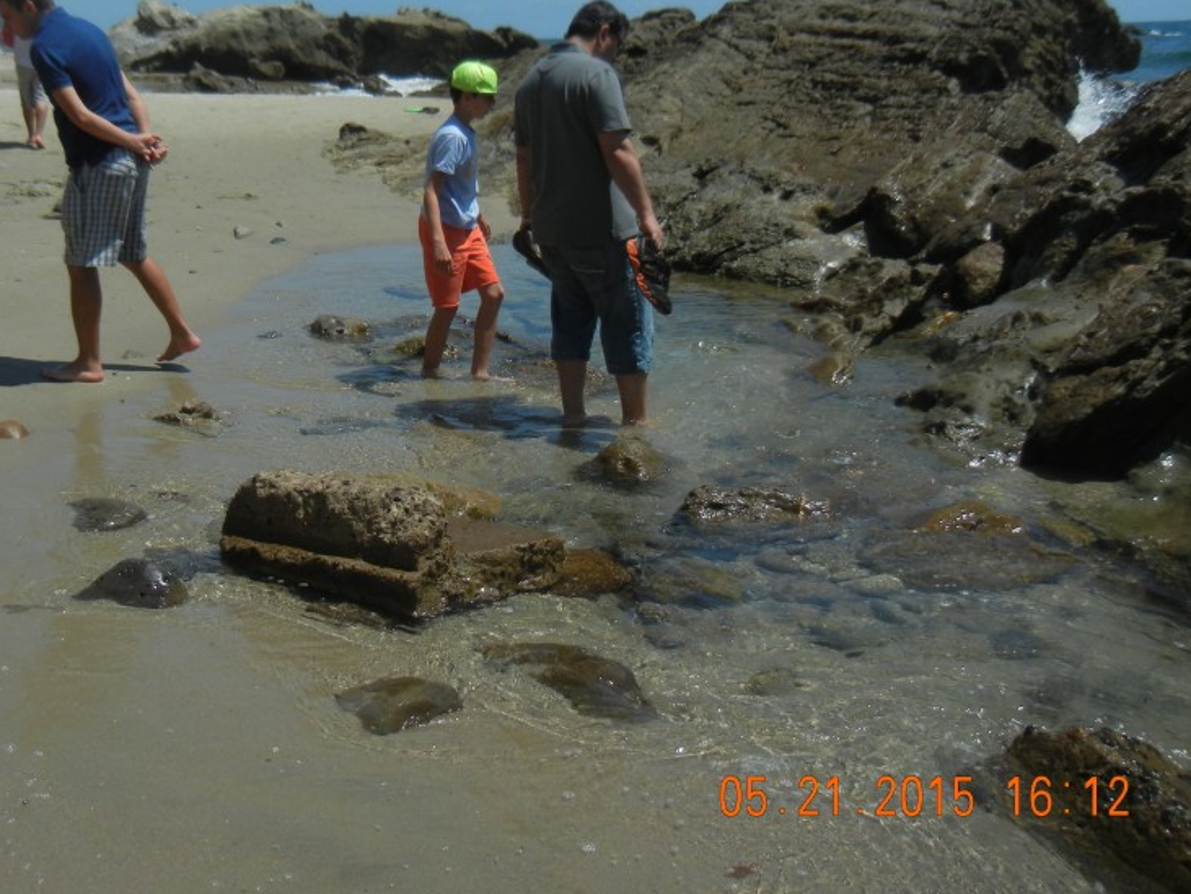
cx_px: 398
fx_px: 1446
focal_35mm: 42
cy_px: 301
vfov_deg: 34.1
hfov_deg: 44.1
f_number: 7
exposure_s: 1/862
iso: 160
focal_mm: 5.4
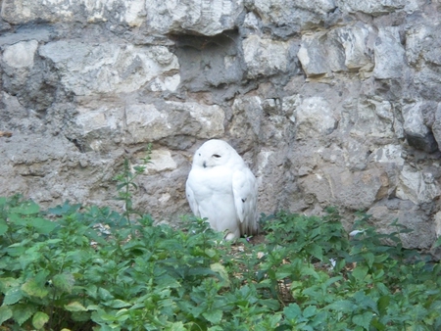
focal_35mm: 180
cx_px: 220
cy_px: 166
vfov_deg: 8.3
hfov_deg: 11.0
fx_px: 2294
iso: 400
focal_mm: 37.7
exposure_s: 1/125
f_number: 5.1
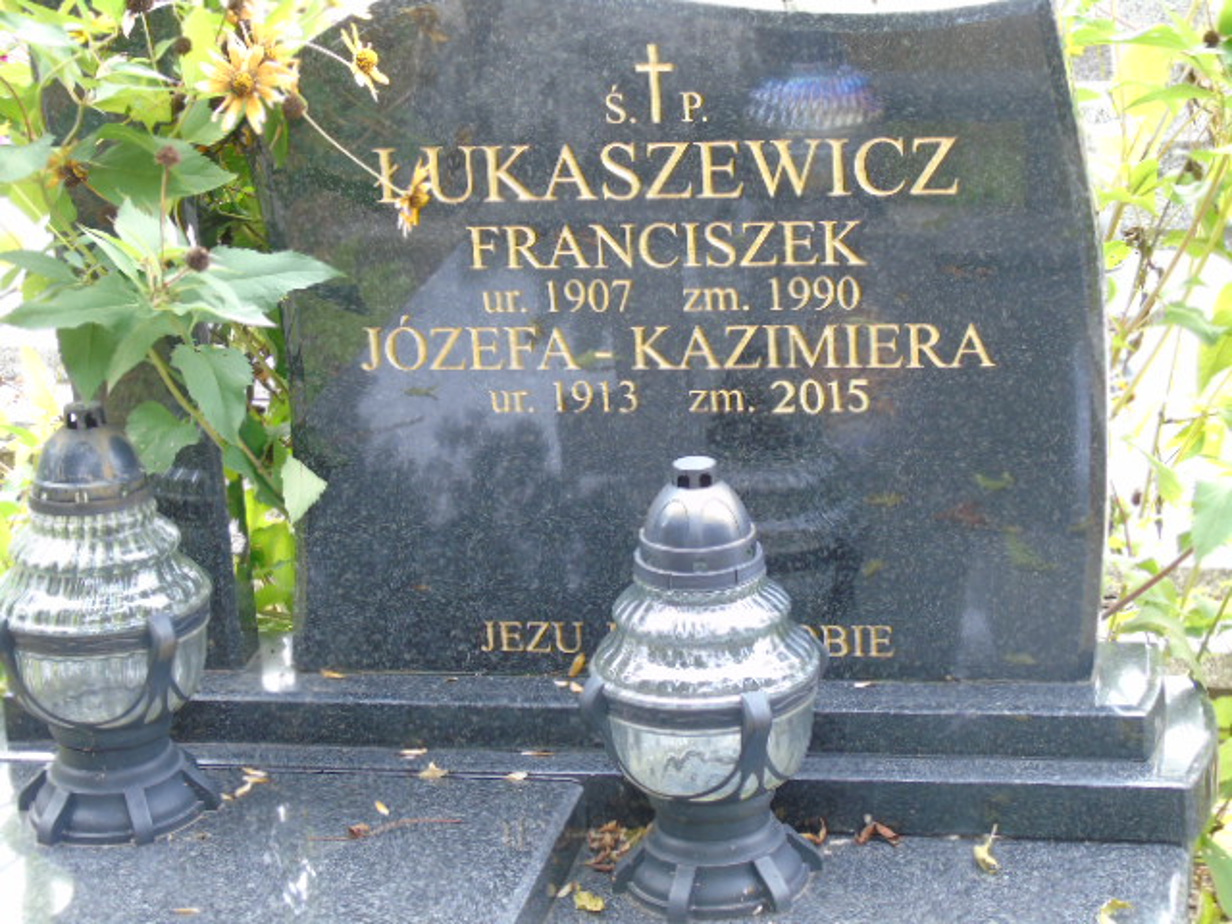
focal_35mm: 82
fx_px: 2918
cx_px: 616
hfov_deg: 23.8
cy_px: 462
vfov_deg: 18.0
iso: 200
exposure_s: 1/30
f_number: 4.1
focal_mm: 15
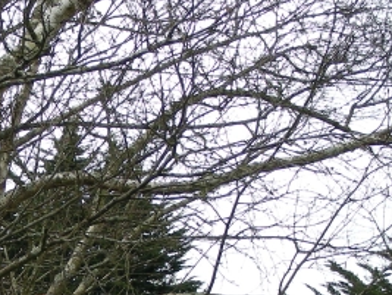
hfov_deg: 13.1
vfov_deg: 9.9
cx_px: -7
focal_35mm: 148
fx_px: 1678
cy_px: 329
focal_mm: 9.7
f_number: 3.5
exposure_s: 1/121
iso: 50
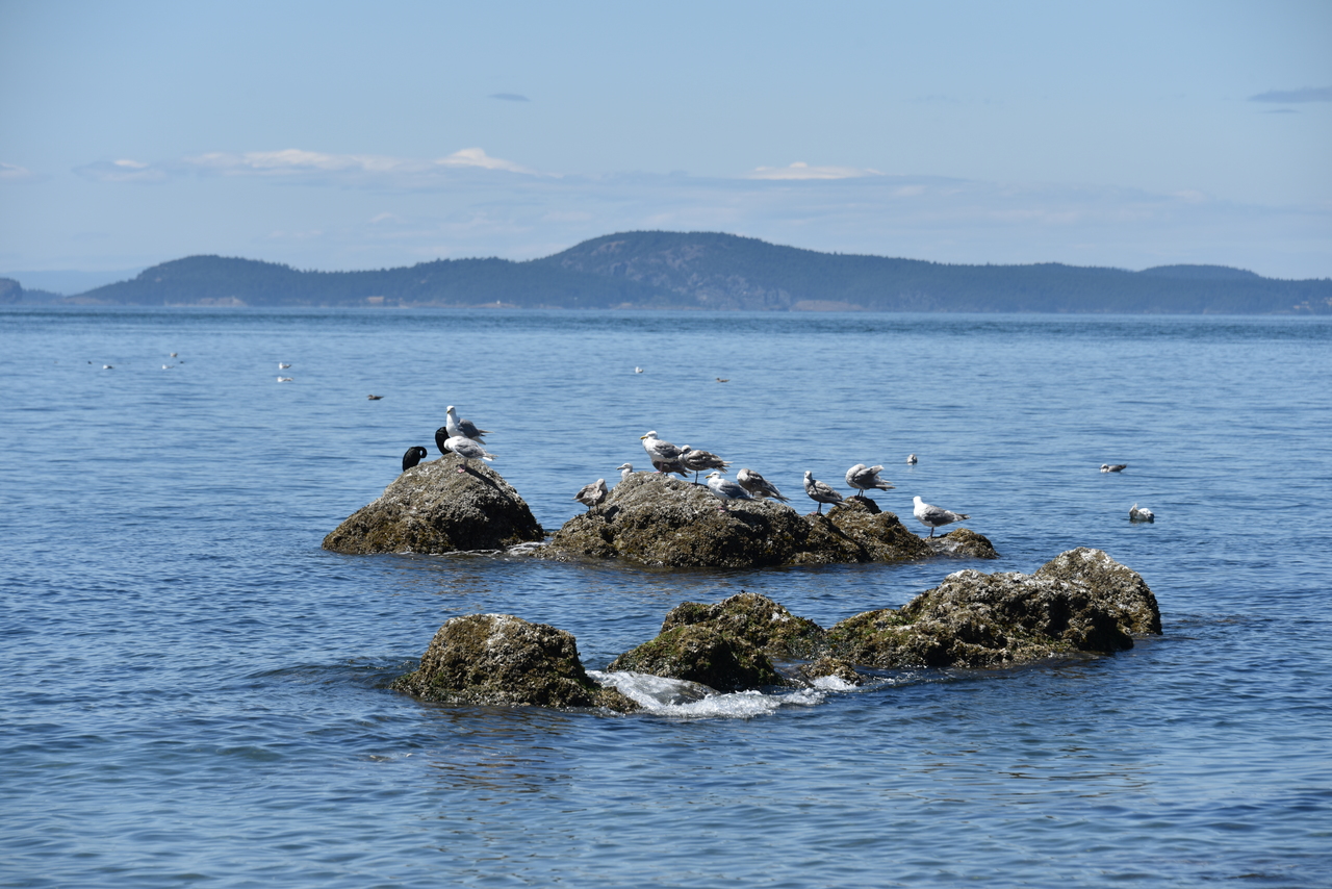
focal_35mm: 160
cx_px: 666
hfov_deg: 12.8
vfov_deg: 8.6
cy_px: 444
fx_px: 5921
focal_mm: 160
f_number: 9
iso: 100
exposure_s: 1/320
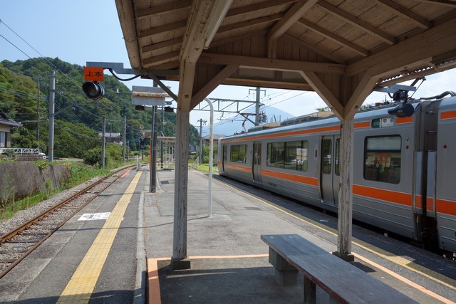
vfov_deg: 46.4
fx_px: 355
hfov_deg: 65.5
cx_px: 228
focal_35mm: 28
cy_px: 152
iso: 125
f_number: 5.6
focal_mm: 10.4
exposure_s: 1/400
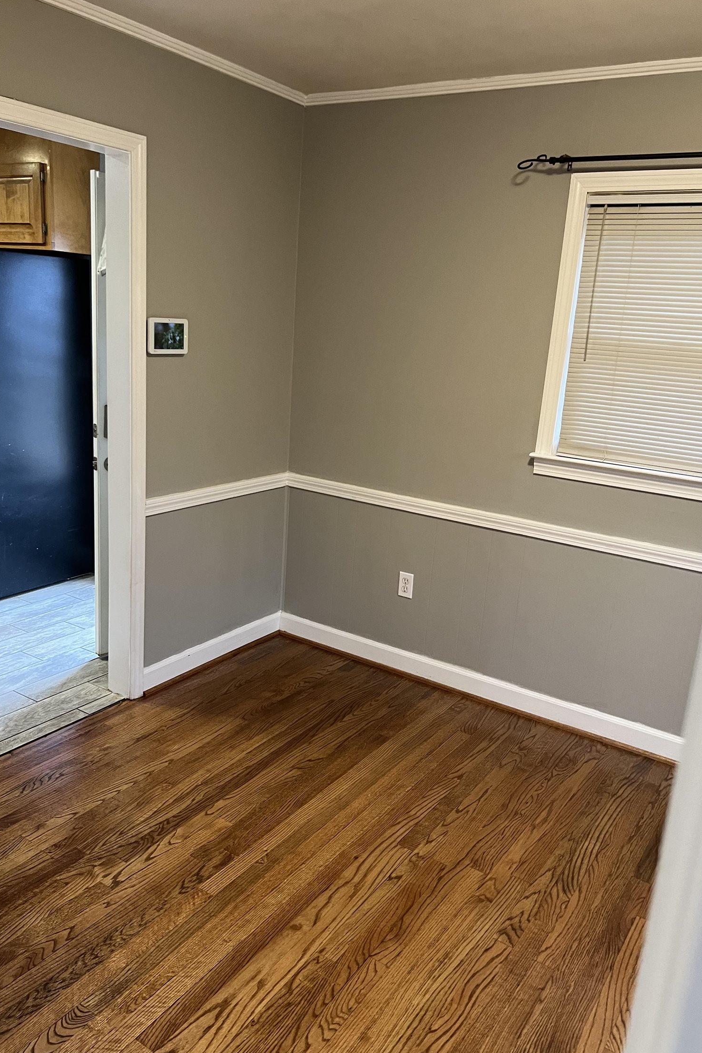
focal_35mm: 28
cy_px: 532
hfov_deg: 46.4
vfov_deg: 65.5
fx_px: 819
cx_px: 343
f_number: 1.5
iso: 250
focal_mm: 5.7
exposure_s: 1/60
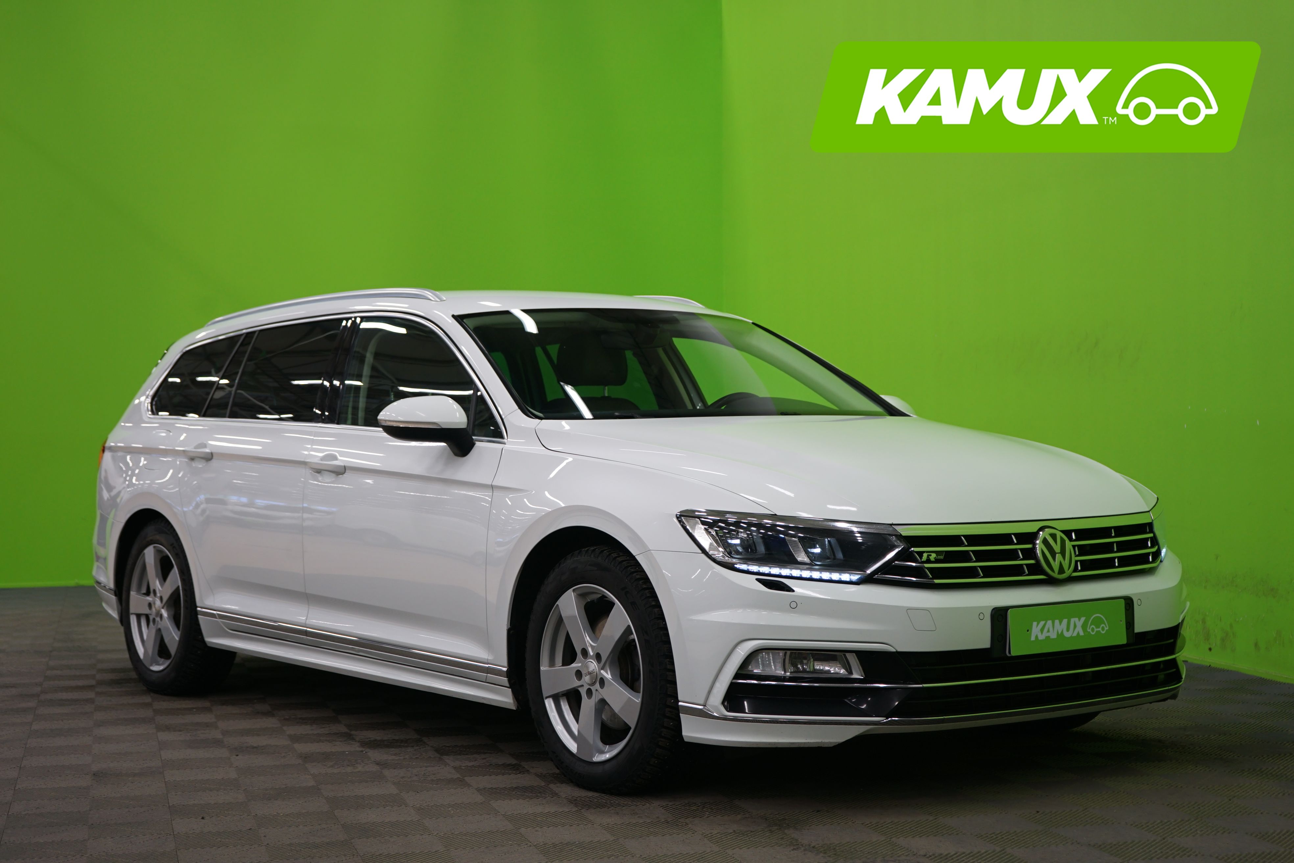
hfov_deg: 35.6
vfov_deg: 24.2
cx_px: 647
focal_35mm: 56
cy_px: 432
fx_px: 2013
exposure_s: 1/13
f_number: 5
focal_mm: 56
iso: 400
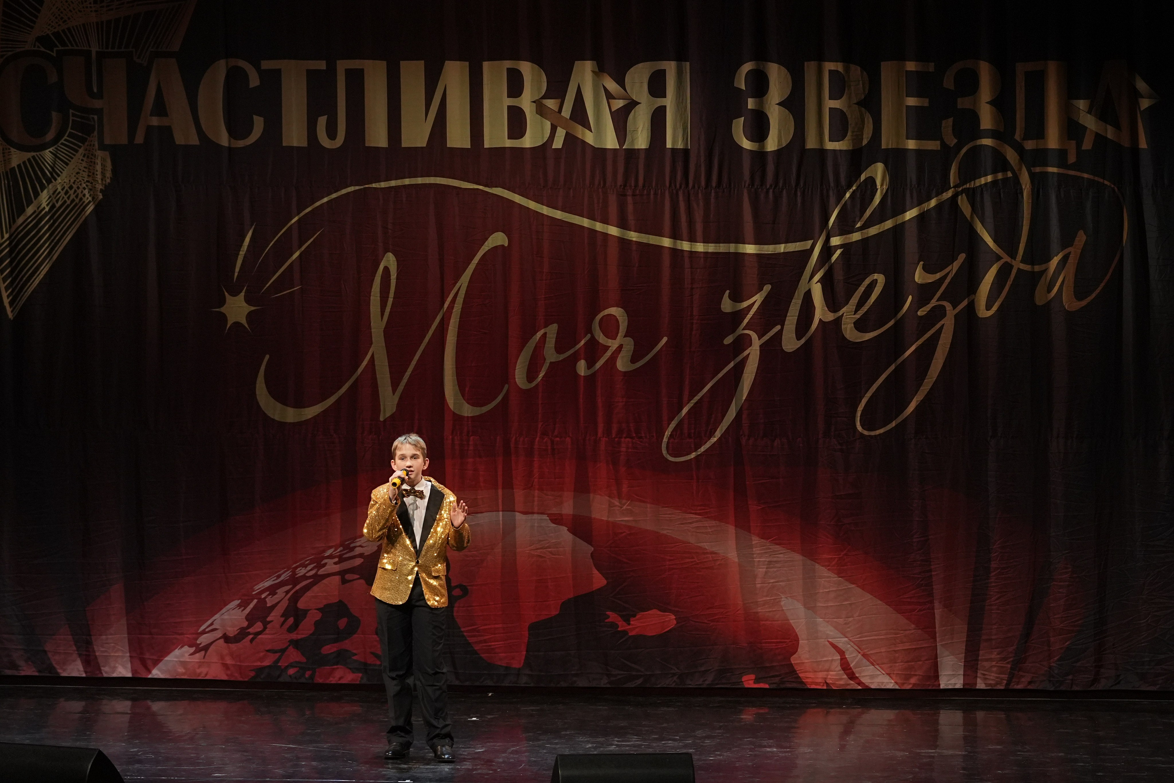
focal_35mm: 105
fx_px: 3424
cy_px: 392
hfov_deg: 19.5
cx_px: 587
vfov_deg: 13.0
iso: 2000
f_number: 2.8
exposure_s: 1/400
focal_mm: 70
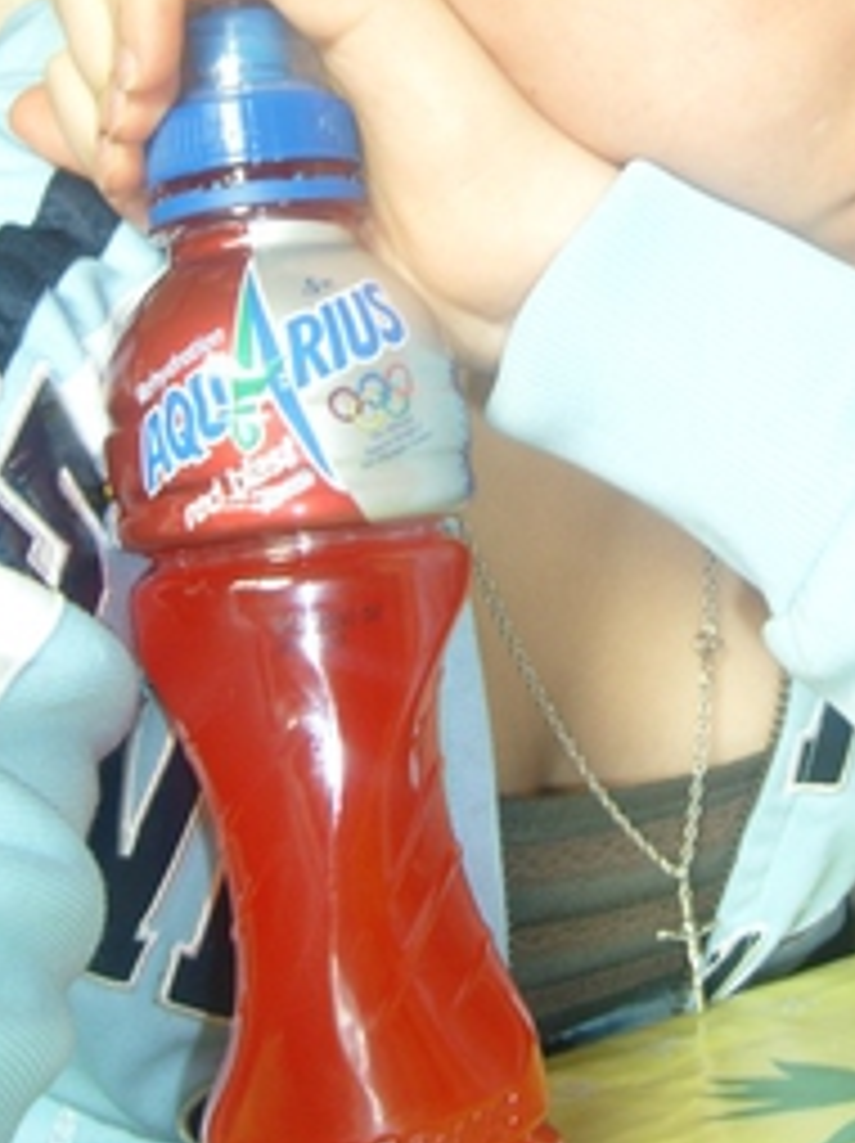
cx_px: 673
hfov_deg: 23.3
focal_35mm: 62
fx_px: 2045
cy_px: 194
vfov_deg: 30.3
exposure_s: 1/45
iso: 100
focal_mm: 5.8
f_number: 2.8
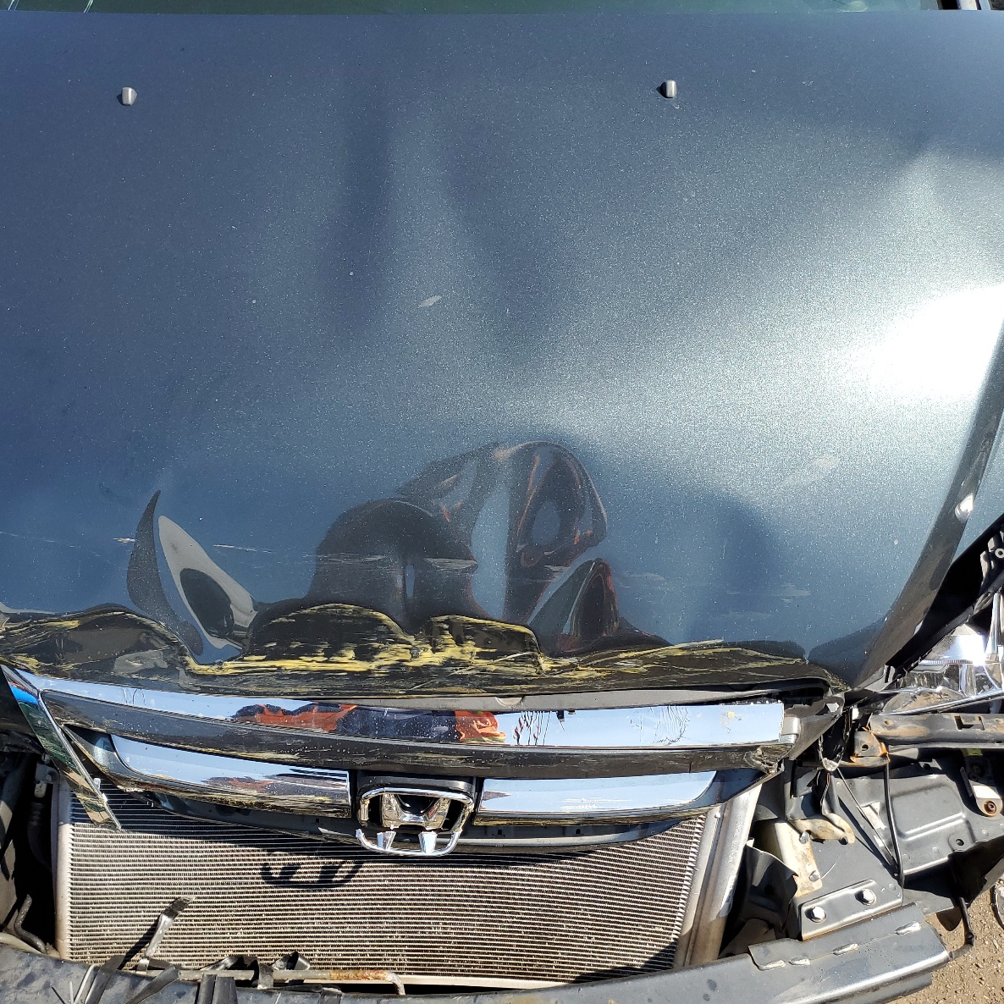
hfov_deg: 52.1
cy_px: 499
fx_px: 1017
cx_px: 391
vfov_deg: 52.5
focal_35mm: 31
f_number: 1.5
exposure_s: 1/1429
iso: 50
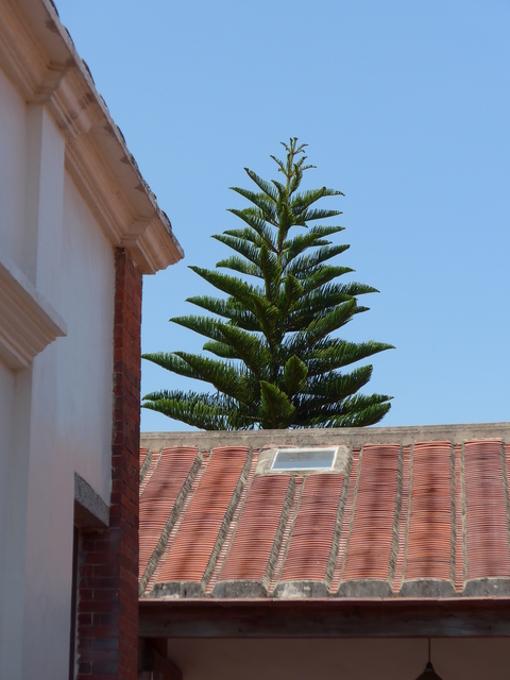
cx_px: 255
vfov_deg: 15.9
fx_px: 2436
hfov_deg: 12.0
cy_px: 340
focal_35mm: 124
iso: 80
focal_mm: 24.3
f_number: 5.2
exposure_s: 1/500
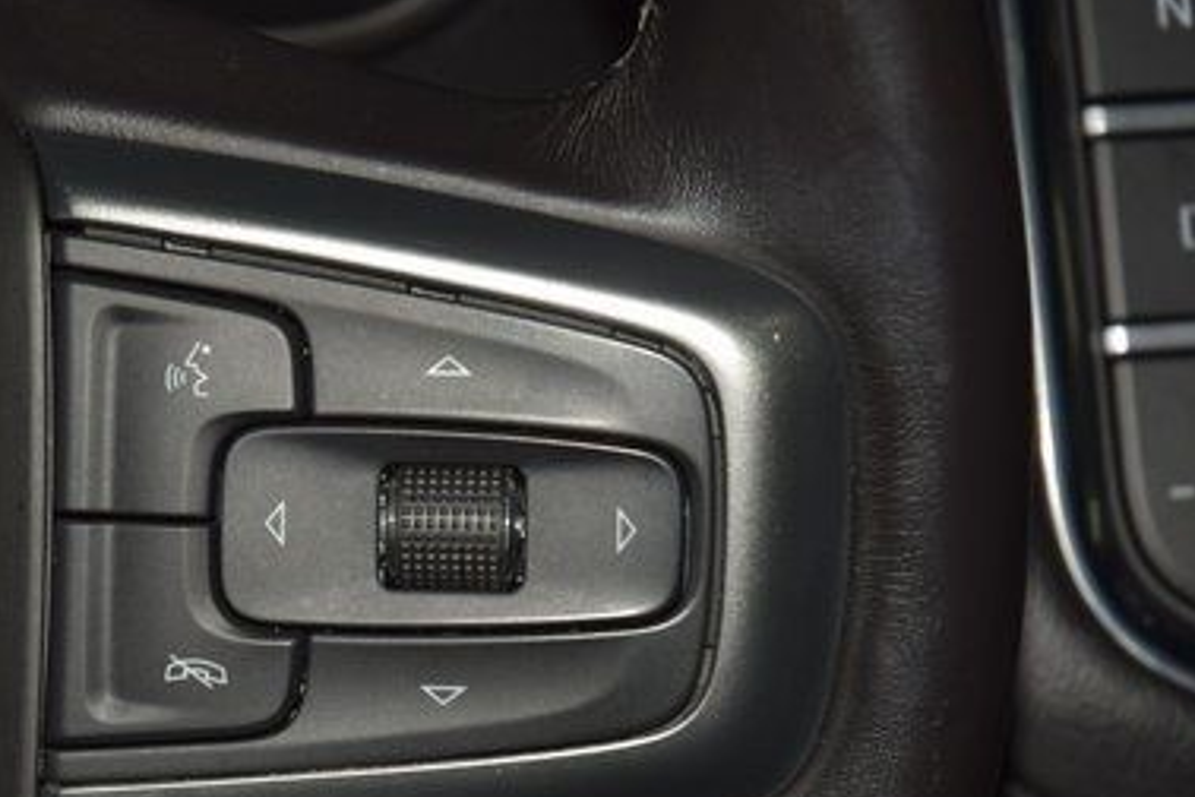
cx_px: 266
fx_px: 5908
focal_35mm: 178
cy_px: 508
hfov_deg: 11.5
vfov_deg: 7.7
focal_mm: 70
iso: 100
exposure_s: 1/125
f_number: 8
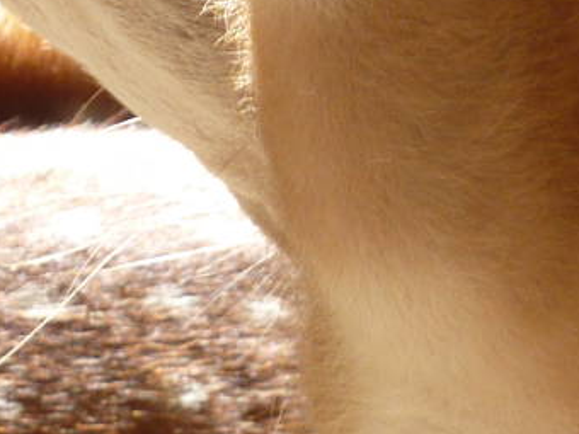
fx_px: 17696
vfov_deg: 1.4
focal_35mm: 1058
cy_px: -80
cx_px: 264
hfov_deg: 1.9
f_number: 4.6
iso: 100
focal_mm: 37
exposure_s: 1/80
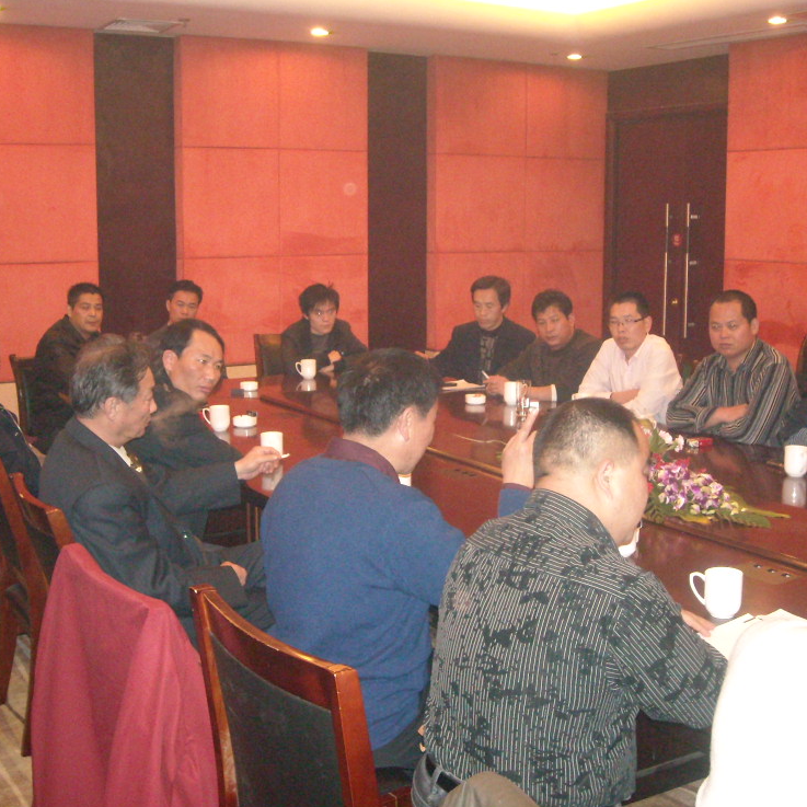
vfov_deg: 39.2
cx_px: 430
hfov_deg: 39.2
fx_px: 1134
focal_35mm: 43
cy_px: 392
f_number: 2.8
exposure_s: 1/60
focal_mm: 5.7
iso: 733
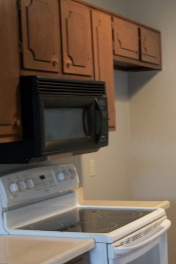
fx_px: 543
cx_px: 127
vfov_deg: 27.1
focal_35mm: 74
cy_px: 191
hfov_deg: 18.3
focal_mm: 5.7
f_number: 2.9
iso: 160
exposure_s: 1/13
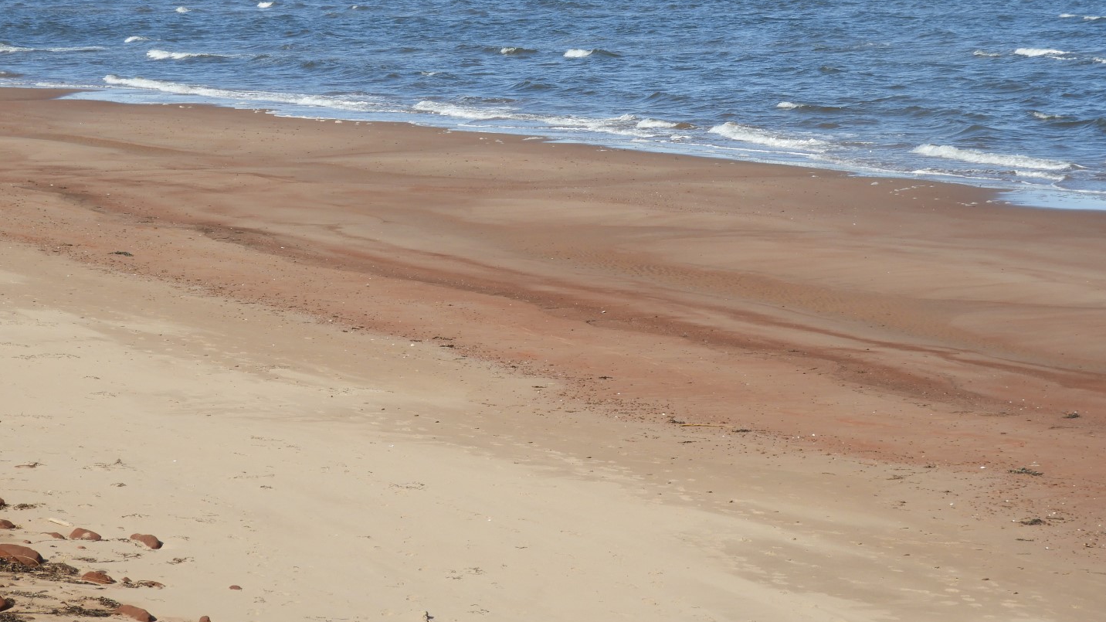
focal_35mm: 126
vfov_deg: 9.6
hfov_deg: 17.0
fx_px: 3695
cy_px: 234
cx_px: 555
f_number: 5
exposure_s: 1/640
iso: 100
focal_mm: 20.6
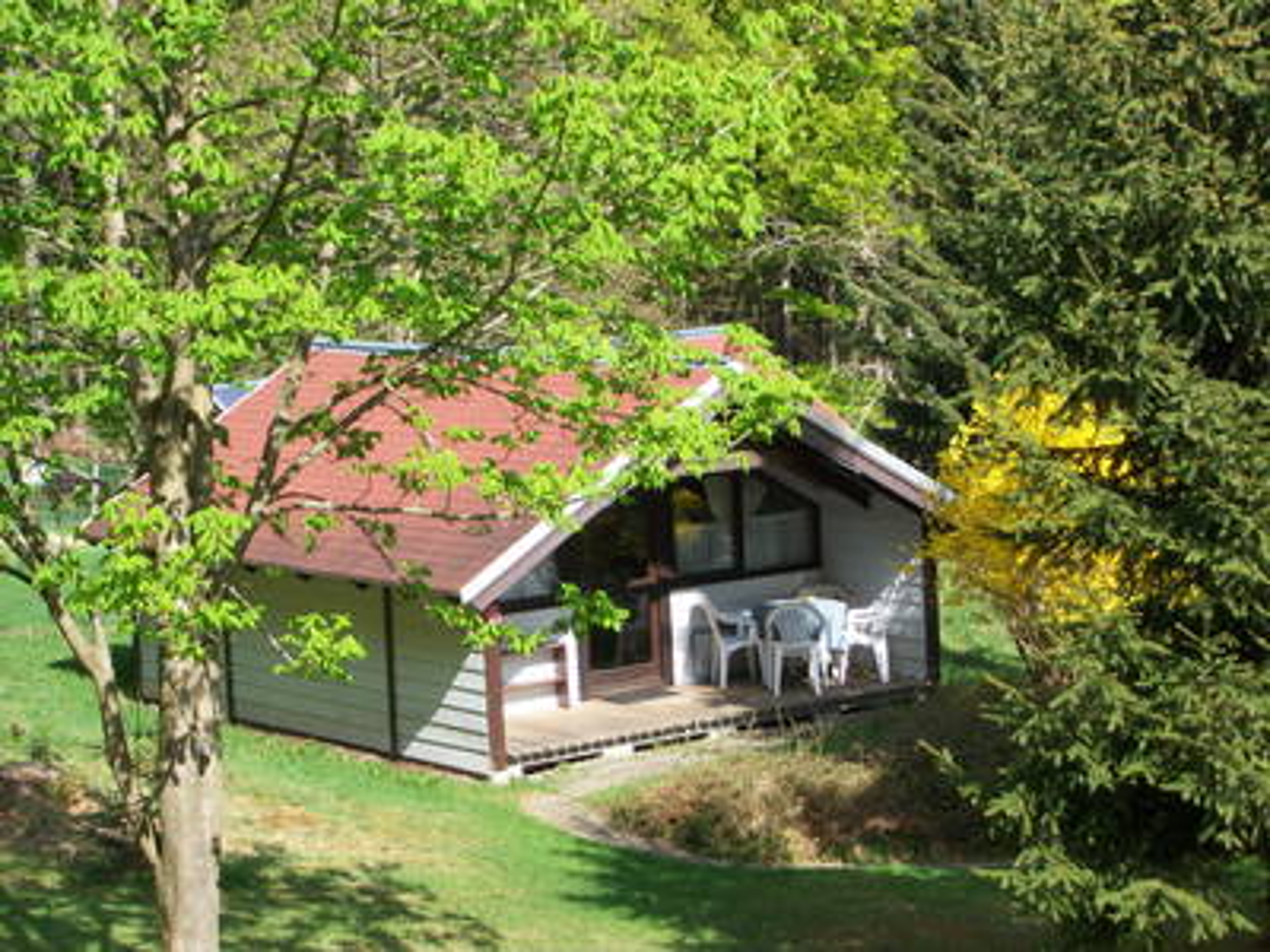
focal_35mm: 94
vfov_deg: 15.7
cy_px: 476
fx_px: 3449
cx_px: 635
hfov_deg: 20.9
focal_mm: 17.1
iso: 80
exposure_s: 1/193
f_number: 5.2
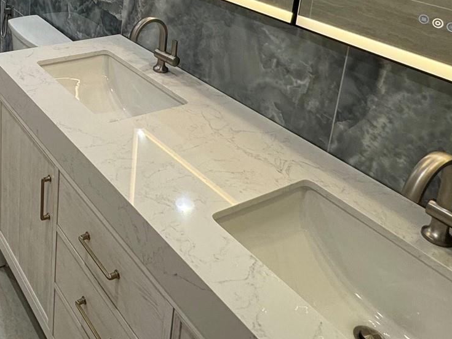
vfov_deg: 33.1
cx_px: 43
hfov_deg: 43.6
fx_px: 509
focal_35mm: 39
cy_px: -14
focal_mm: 2.22
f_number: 2.2
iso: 160
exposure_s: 1/120
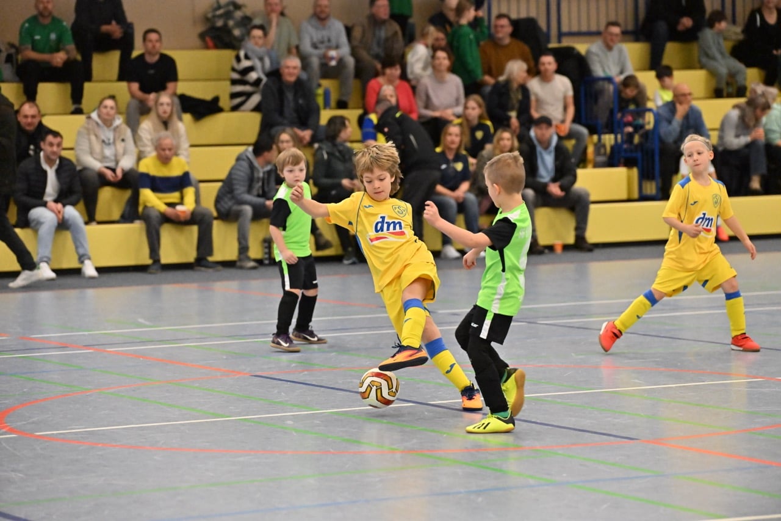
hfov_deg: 15.2
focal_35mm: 135
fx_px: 2928
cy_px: 260
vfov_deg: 10.2
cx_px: 390
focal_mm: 135
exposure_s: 1/1000
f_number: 3.5
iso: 8000
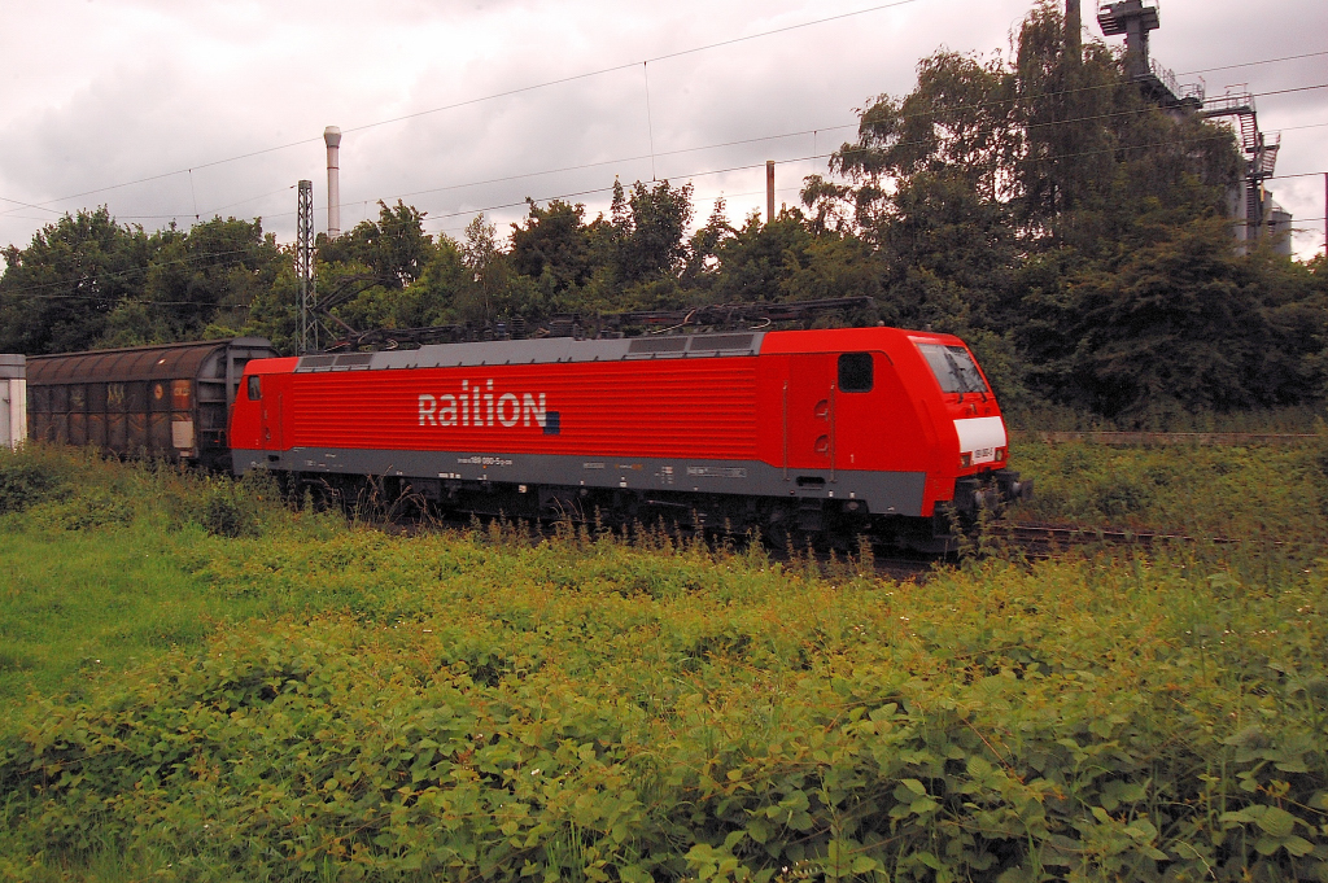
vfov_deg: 36.8
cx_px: 664
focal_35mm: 36
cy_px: 442
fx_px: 1327
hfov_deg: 53.2
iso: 800
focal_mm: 24
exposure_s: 1/320
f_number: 22
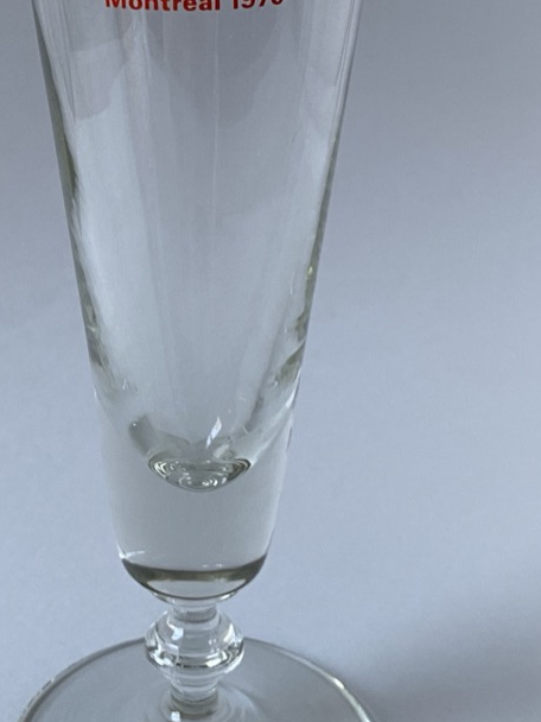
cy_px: 242
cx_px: 192
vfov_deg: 33.5
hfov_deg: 25.6
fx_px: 1188
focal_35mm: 57
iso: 125
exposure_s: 1/65
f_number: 1.8
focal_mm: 4.25
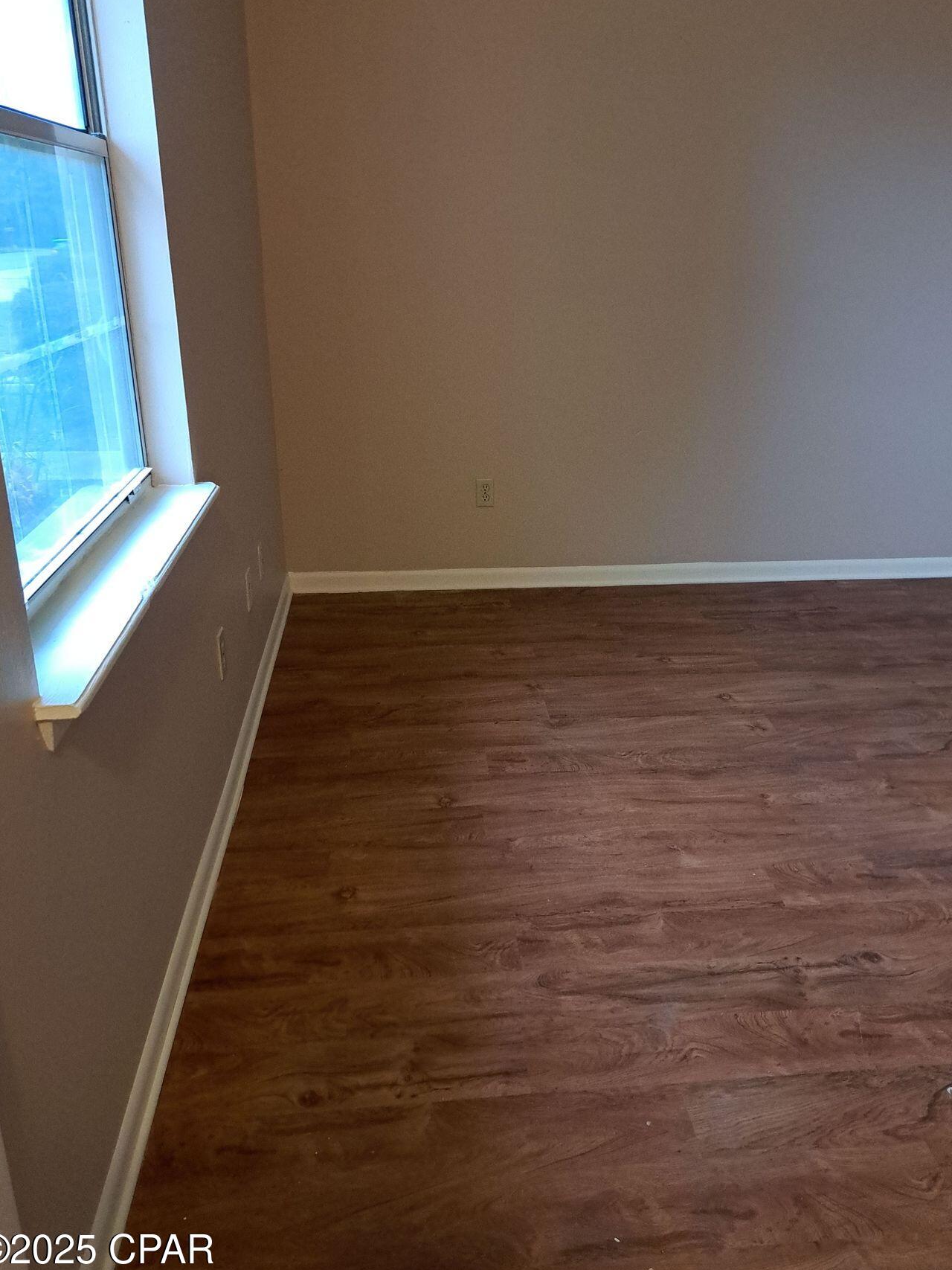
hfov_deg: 51.3
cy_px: 600
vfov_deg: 65.3
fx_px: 990
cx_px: 512
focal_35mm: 27
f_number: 1.8
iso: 285
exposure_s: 1/60.2
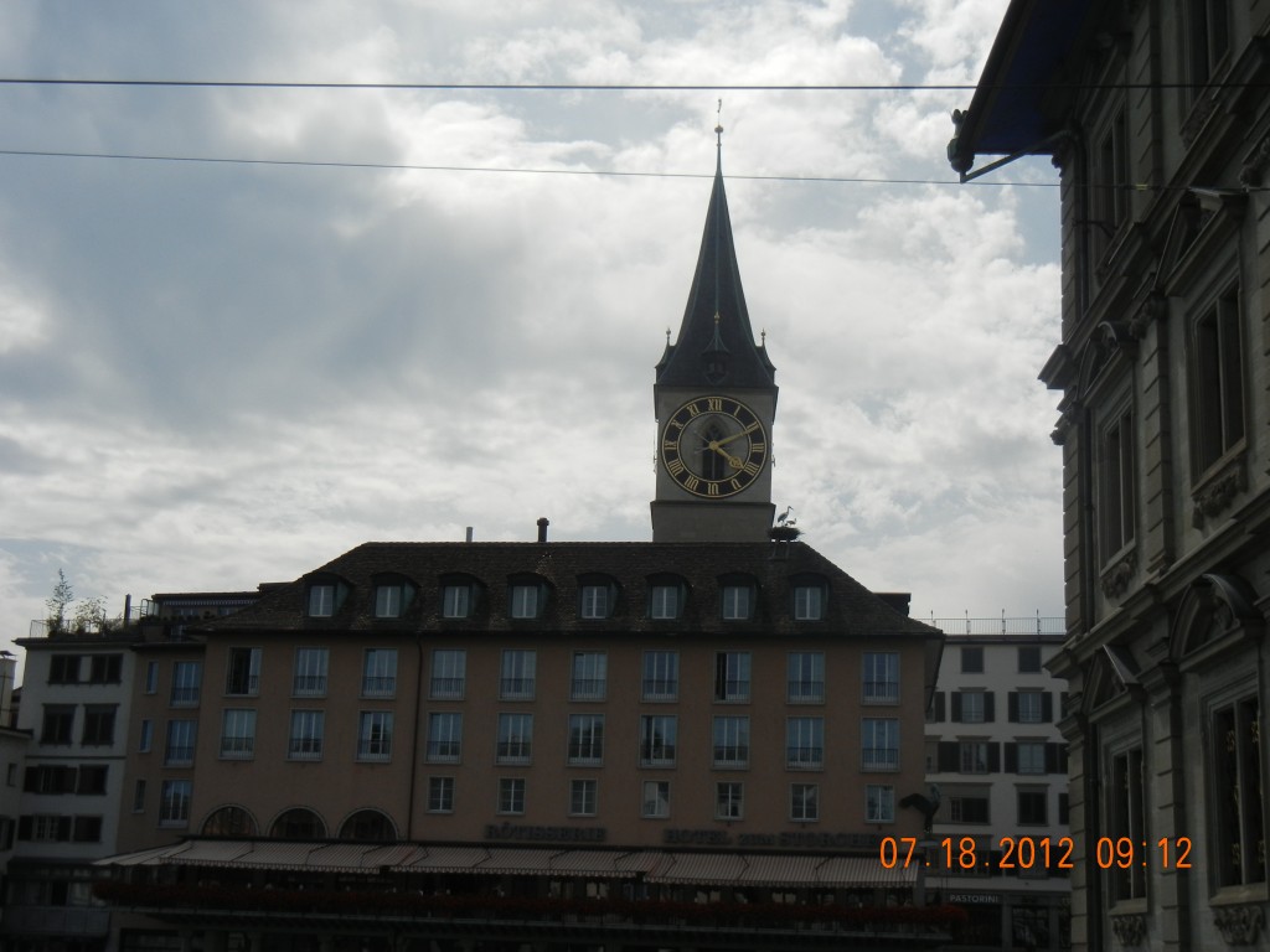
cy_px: 476
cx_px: 635
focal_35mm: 52
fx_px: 1908
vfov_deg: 28.0
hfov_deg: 36.8
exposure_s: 1/798
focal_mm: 9.3
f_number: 7.8
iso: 160
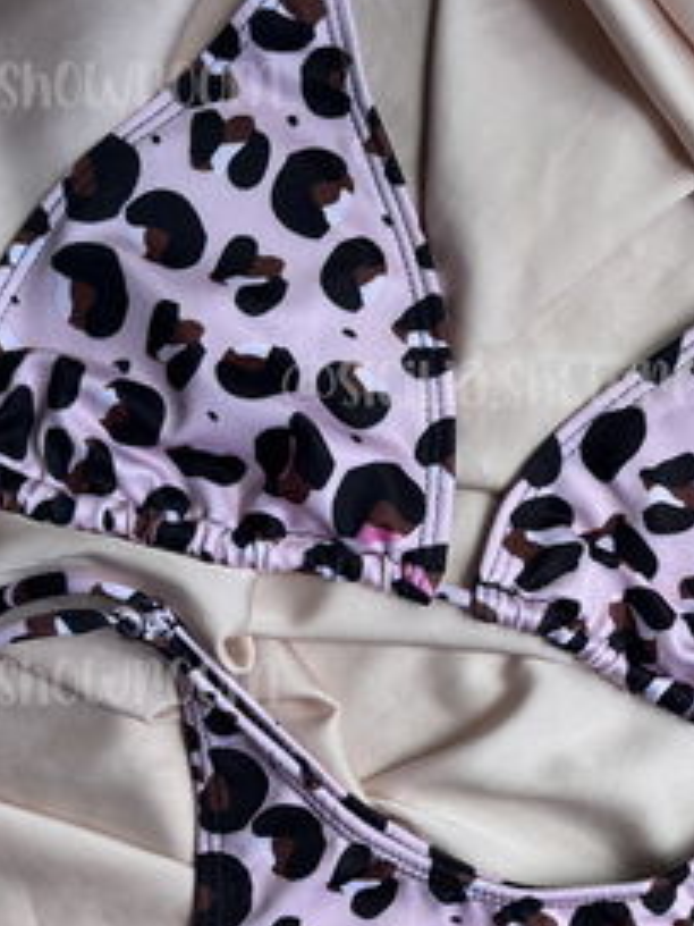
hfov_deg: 28.4
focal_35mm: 51
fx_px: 1363
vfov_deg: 36.8
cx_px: 456
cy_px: 672
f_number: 1.6
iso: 50
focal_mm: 5.1
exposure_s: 1/657
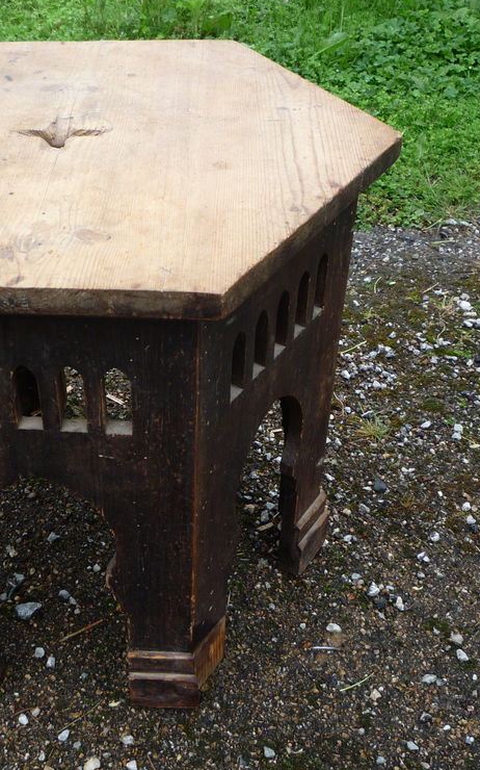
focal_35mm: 43
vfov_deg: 46.2
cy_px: 382
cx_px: 104
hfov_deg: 29.2
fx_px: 901
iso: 100
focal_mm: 5.2
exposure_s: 1/100
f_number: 3.3
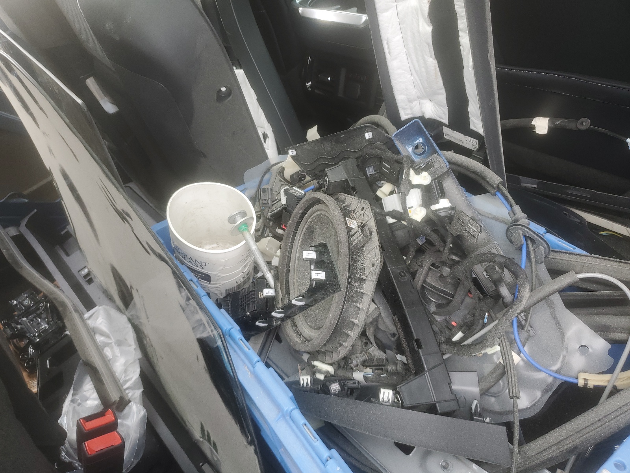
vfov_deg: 53.1
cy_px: 236
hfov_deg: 67.3
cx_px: 315
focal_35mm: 26
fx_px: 473
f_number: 1.5
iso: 50
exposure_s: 1/120
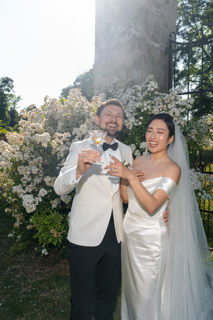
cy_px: 160
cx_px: 106
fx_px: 275
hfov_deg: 42.3
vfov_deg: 60.3
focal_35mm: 31
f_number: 5
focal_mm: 31
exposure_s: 1/250
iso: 100
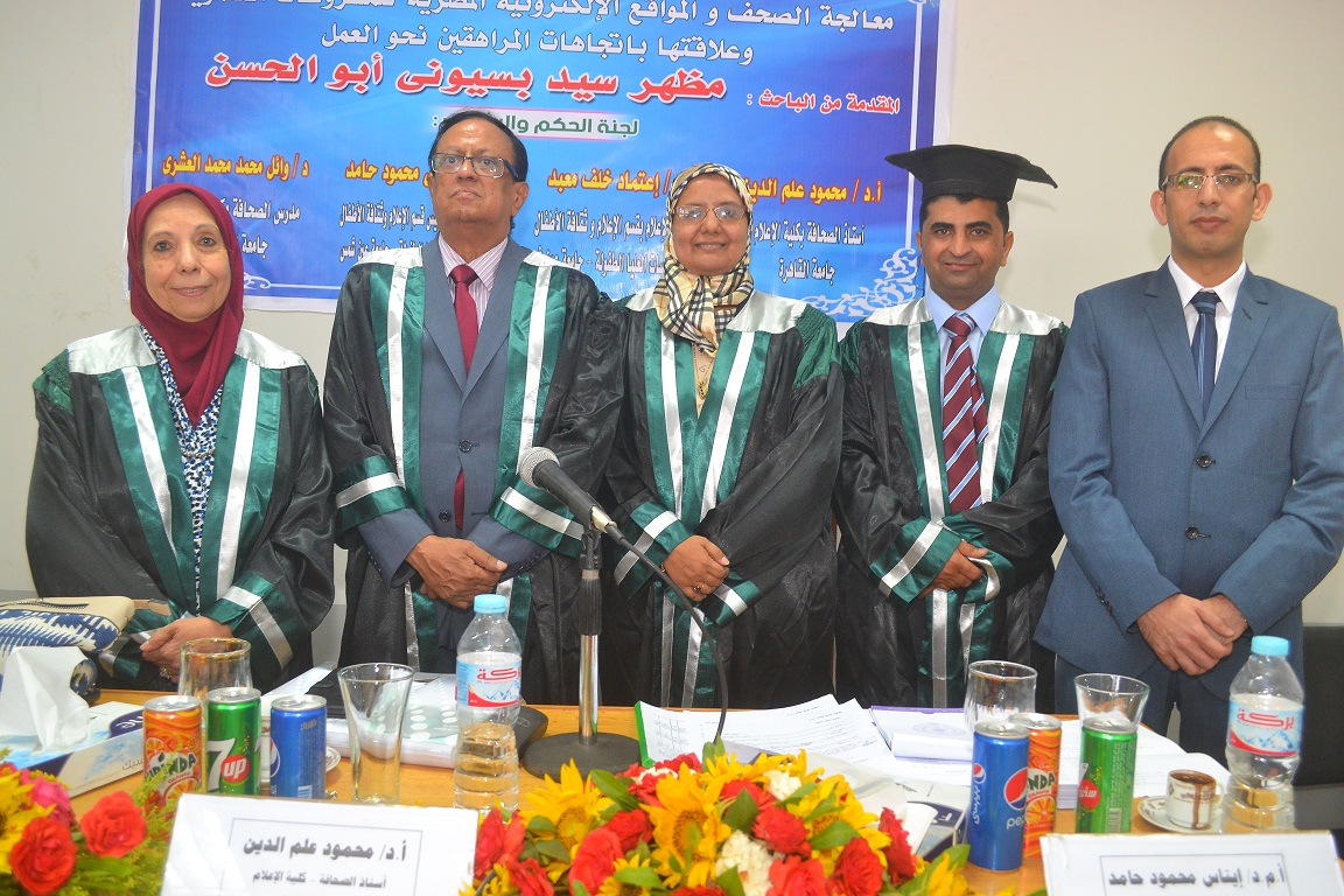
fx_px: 1120
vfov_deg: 43.6
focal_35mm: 30
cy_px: 448
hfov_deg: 61.9
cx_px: 672
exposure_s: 1/25
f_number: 5.6
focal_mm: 20
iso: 800
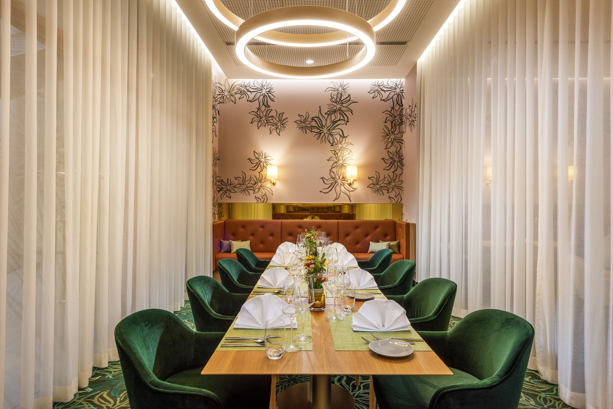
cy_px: 204
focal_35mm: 22
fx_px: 375
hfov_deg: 78.6
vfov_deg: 57.3
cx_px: 306
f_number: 11
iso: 320
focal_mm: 22
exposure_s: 1/6
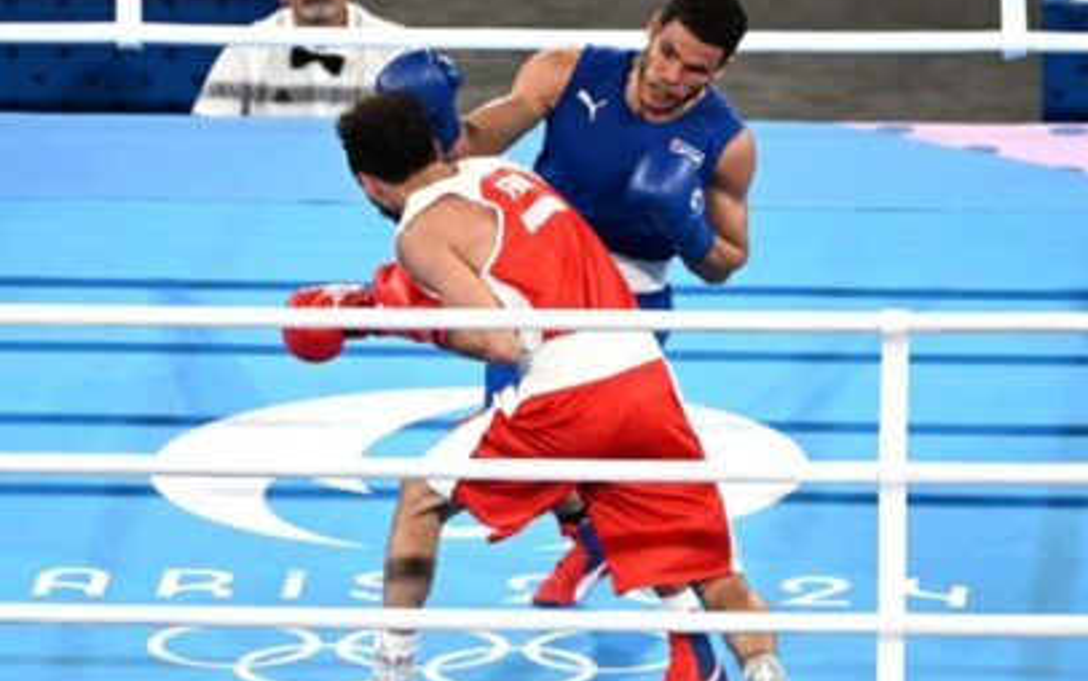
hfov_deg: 5.1
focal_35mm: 410
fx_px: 12160
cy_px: 322
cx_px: 544
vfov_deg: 3.2
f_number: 5.6
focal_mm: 400
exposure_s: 1/1000
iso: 4000
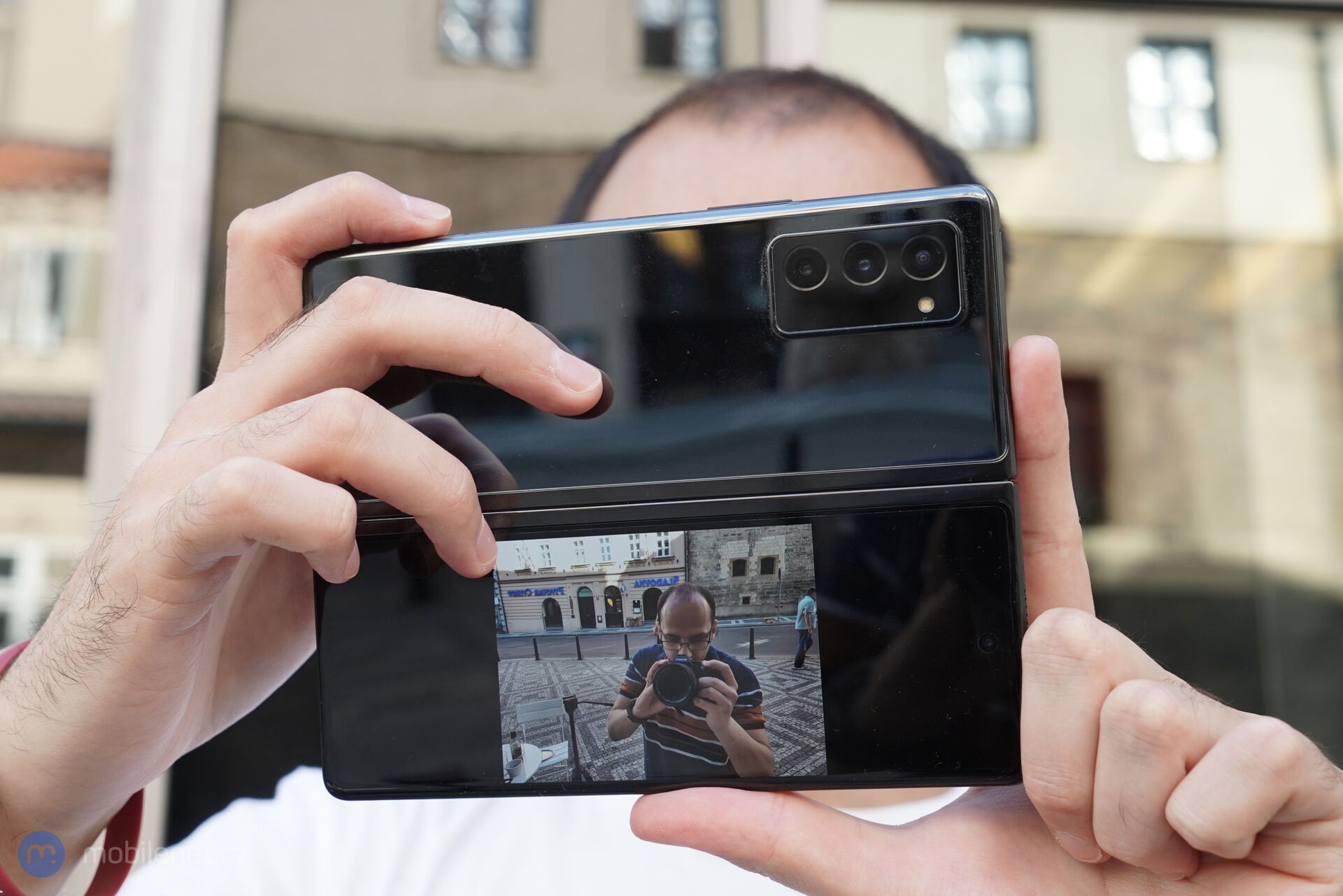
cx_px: 672
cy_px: 448
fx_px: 1343
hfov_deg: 53.1
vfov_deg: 36.9
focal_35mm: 36
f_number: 6.3
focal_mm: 36
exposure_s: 1/250
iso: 640
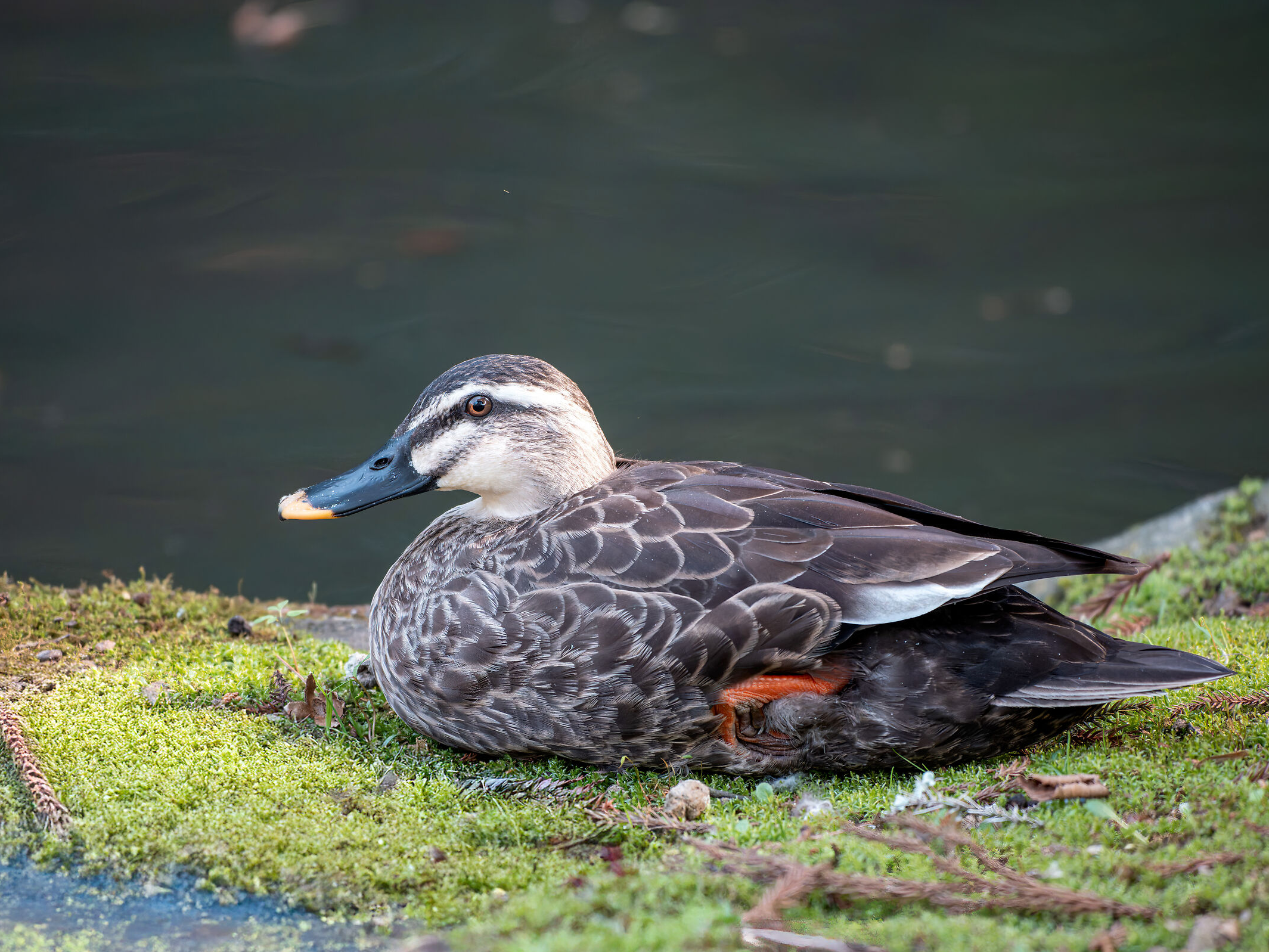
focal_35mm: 867
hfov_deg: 2.3
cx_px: 585
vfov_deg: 1.7
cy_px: 476
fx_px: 31785
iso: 8000
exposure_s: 1/500
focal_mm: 800
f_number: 8
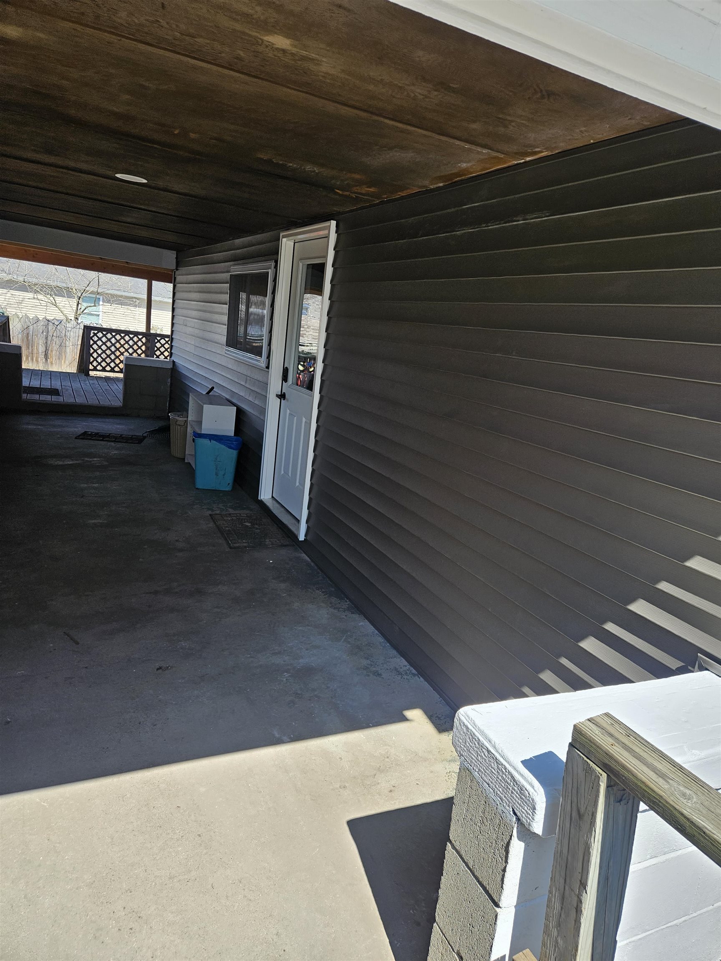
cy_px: 480
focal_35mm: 23
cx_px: 360
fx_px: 639
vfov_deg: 73.9
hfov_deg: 58.9
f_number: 1.8
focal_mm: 5.4
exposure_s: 1/563
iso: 32
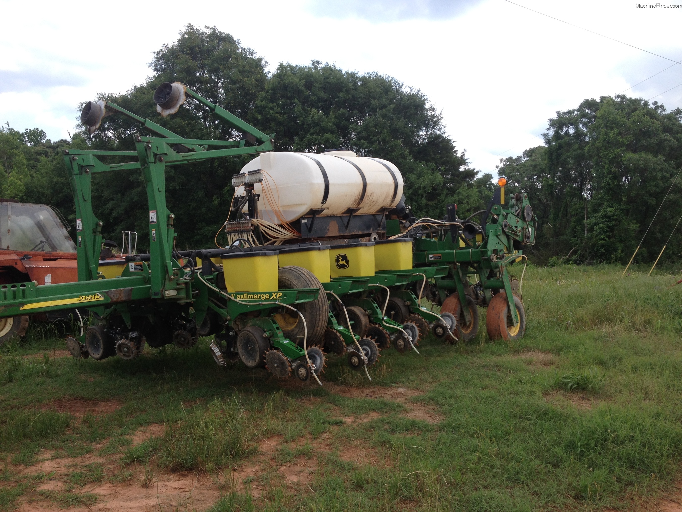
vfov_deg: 40.7
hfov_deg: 52.6
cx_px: 341
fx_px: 690
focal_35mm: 35
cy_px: 256
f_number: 2.4
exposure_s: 1/951
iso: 50
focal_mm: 4.28
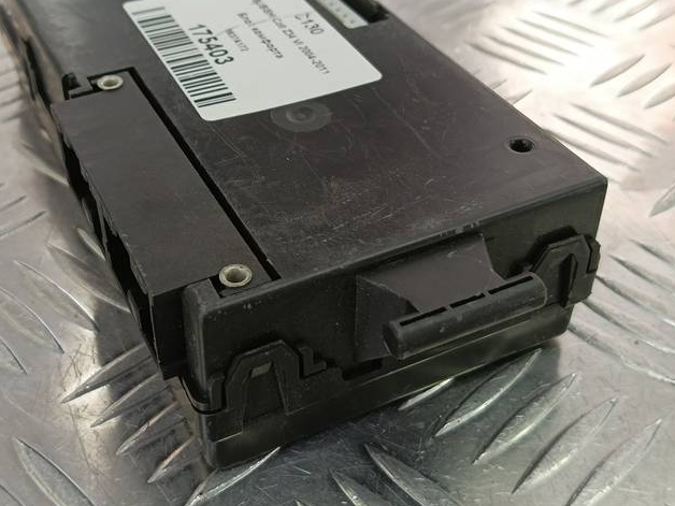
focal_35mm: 44
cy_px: 185
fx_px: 858
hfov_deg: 42.8
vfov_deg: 32.7
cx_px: 276
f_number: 1.6
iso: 92
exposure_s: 1/50
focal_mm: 4.11
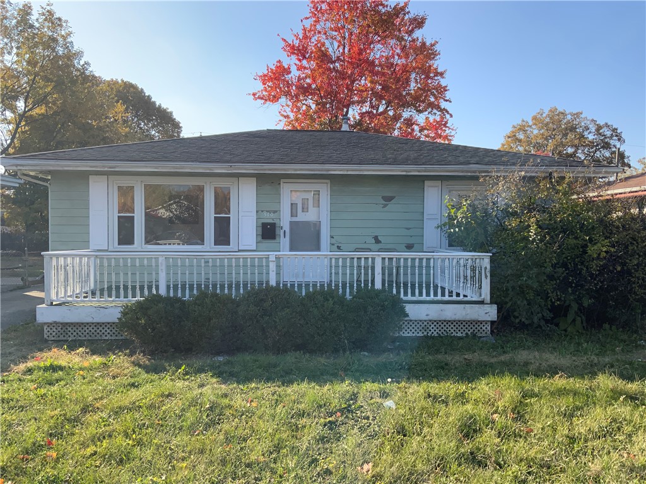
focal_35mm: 29
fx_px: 541
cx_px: 323
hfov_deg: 61.7
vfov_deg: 48.2
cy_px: 242
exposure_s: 1/997
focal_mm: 3
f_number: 1.8
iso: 16
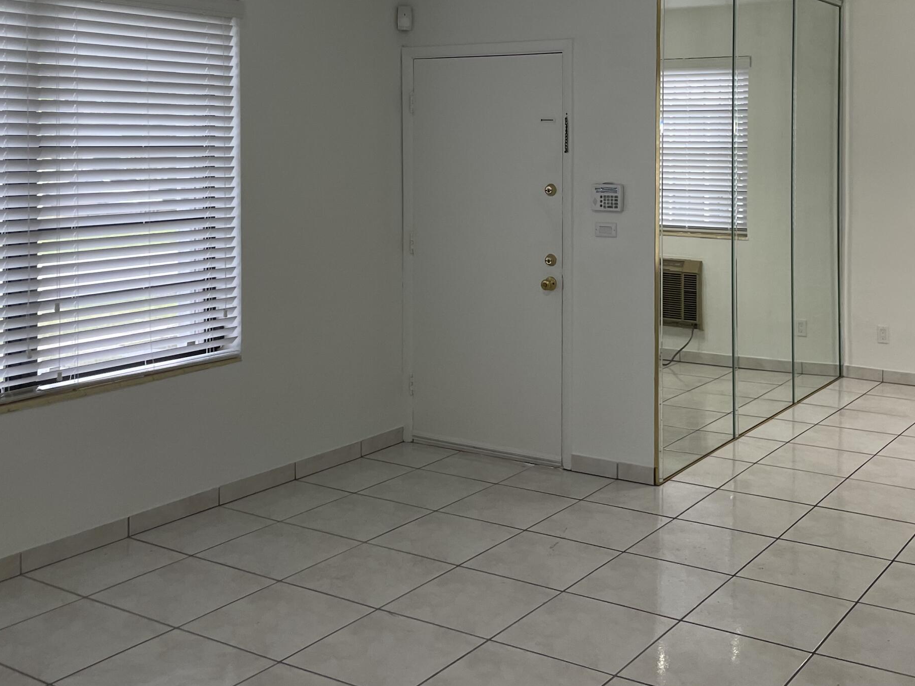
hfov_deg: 43.5
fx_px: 1136
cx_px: 577
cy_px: 169
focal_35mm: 43
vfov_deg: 32.9
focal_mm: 4.2
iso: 80
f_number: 1.6
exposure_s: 1/120
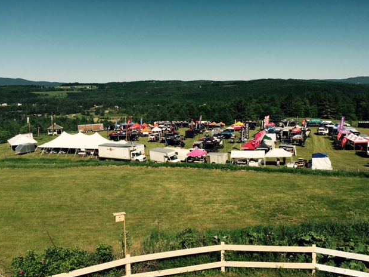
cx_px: 183
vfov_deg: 46.8
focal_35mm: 30
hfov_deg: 60.0
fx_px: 320
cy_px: 140
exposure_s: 1/2639
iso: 32
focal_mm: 4.15
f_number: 2.2
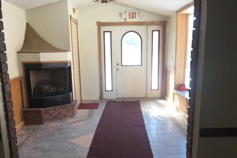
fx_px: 270
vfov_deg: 32.0
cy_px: 119
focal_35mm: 41
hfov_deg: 47.4
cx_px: 117
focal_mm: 4.15
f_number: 2.2
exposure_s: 1/60
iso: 32
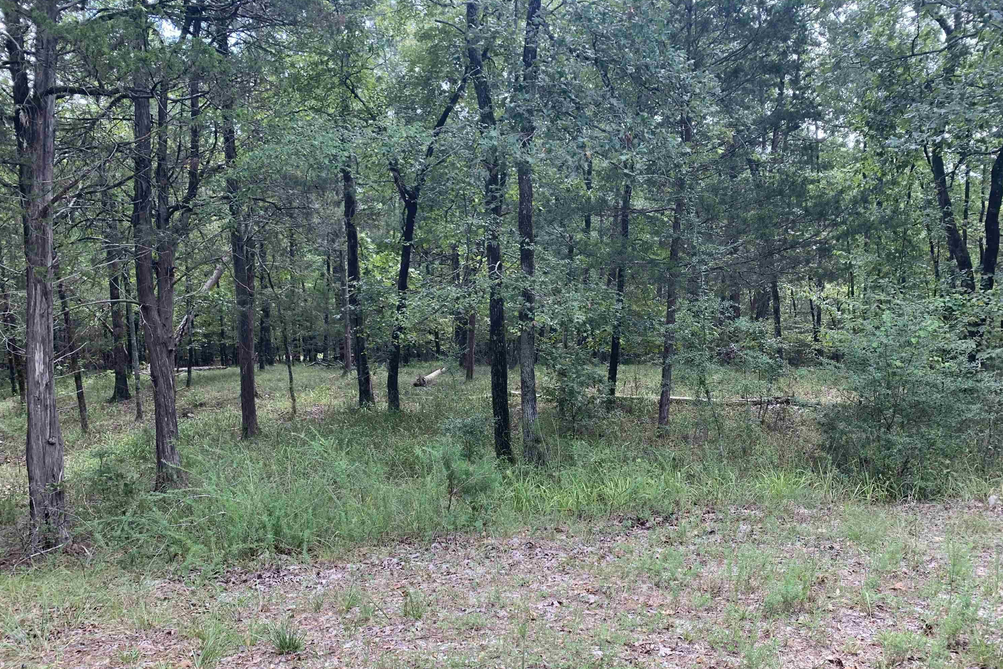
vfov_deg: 46.3
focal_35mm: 28
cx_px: 491
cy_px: 375
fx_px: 780
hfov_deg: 65.5
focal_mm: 4.25
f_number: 1.8
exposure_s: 1/121
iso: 32
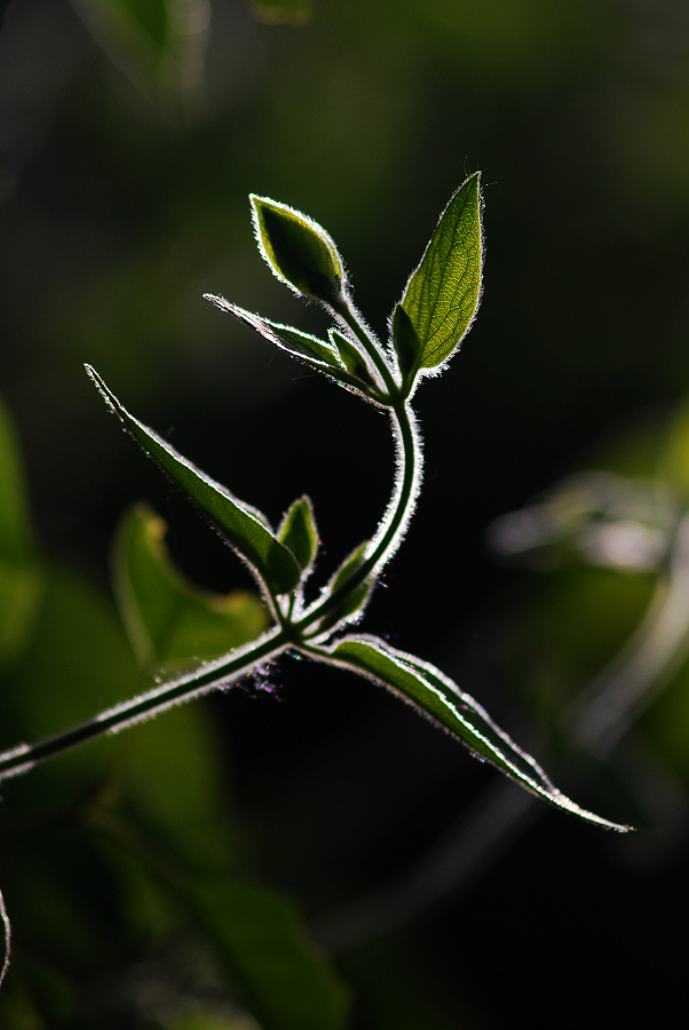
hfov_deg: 3.8
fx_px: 10310
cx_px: 344
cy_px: 515
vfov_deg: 5.7
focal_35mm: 360
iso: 100
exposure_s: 1/640
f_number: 9
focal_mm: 240
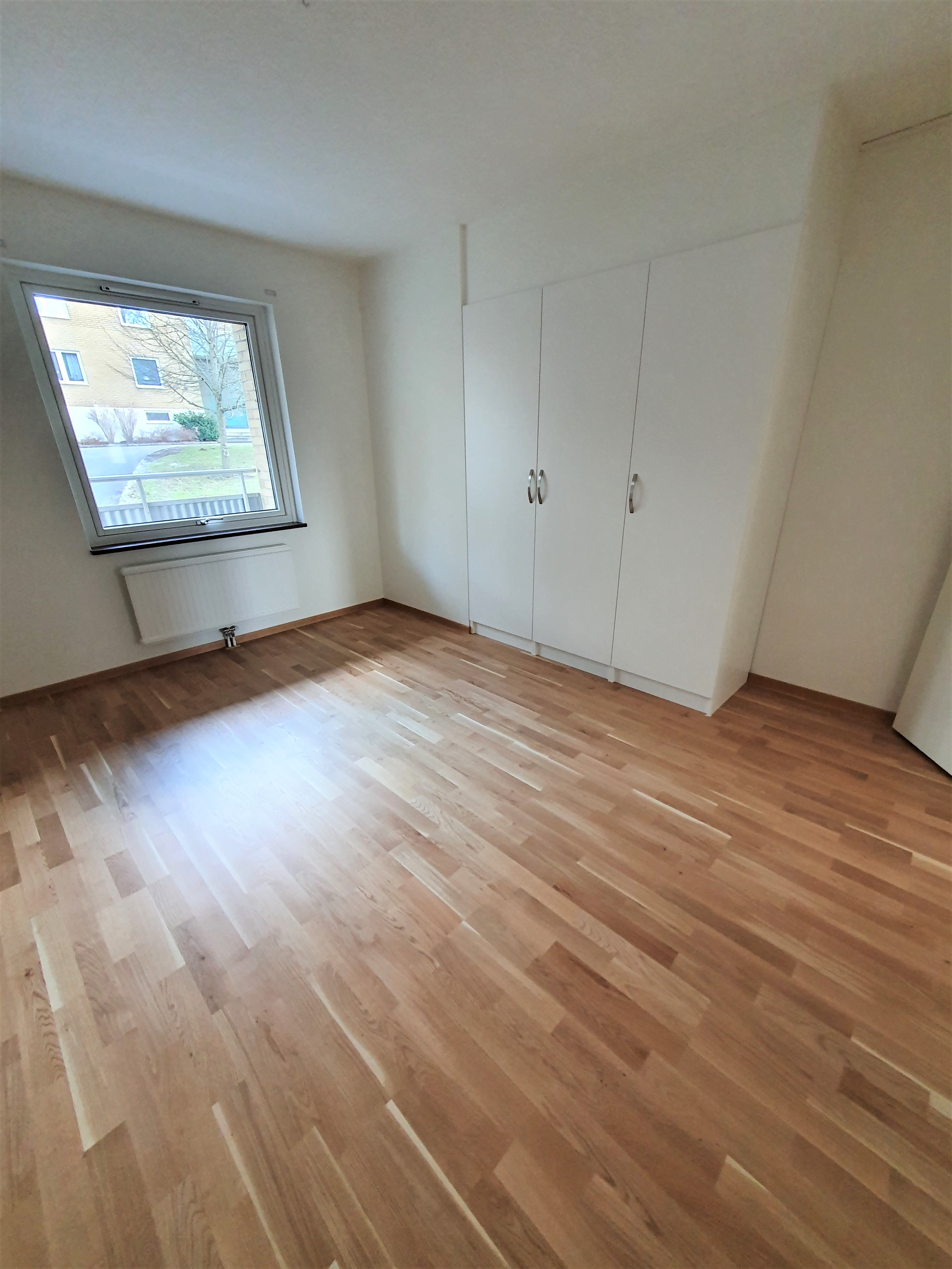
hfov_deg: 89.9
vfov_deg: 106.2
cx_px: 476
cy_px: 634
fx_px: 477
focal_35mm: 13
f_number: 2.2
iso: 320
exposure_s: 1/33
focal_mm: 1.8
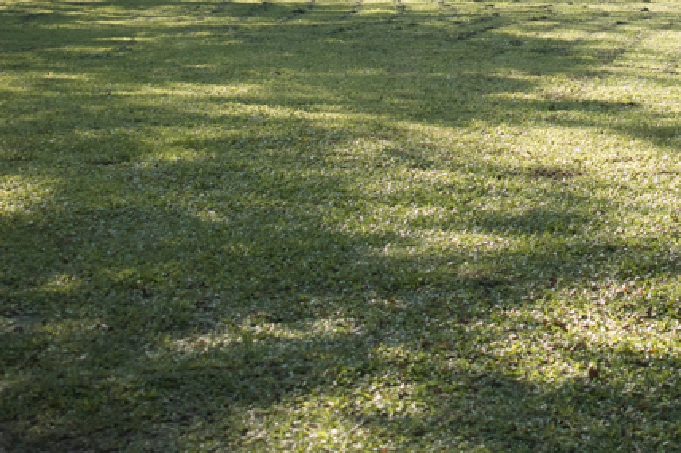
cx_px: 651
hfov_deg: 20.3
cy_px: -78
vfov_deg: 13.6
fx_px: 1853
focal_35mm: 98
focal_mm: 24.2
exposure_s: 1/400
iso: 100
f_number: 2.8
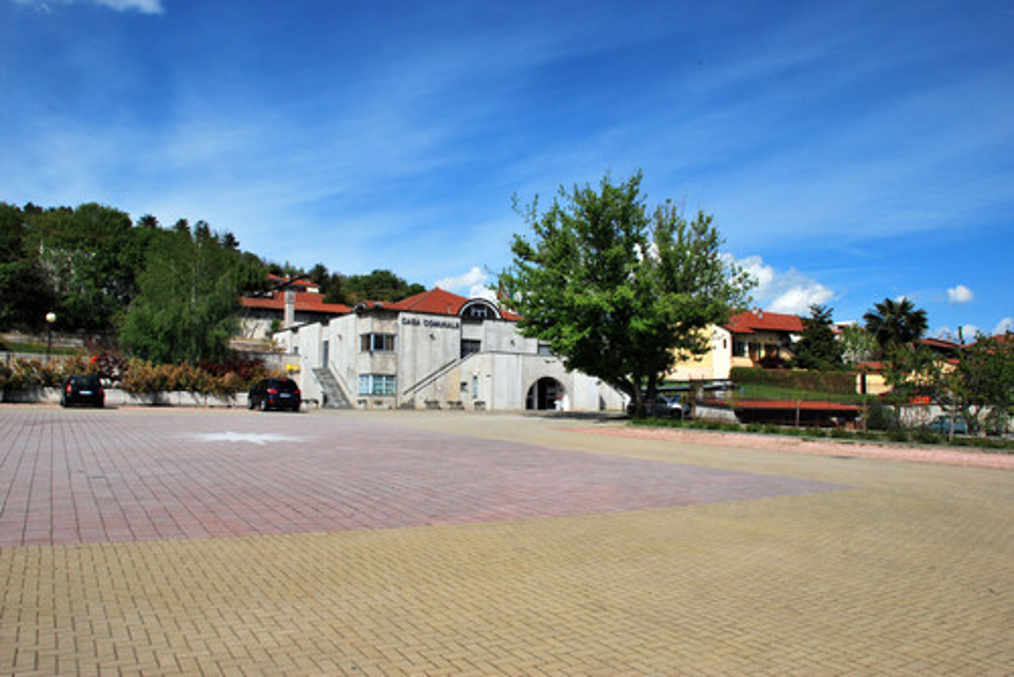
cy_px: 338
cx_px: 507
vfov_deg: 48.0
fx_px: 761
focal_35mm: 27
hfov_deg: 67.4
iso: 200
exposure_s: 1/250
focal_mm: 18
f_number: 11
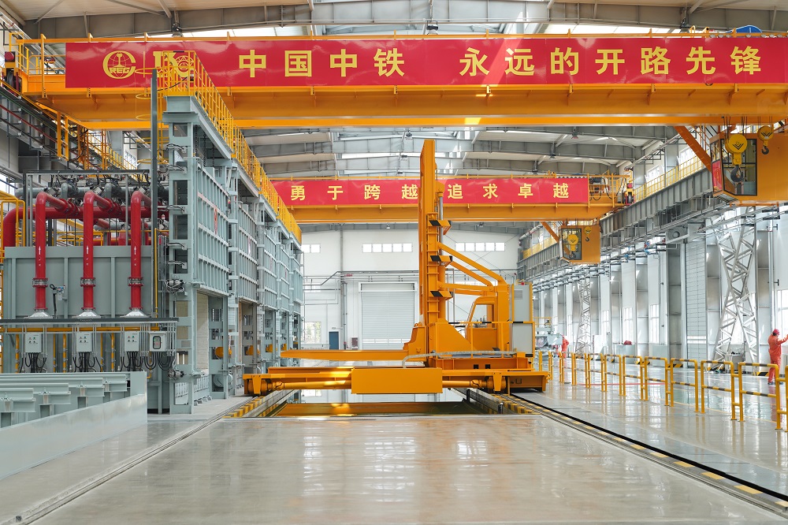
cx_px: 394
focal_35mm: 70
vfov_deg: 19.4
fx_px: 1532
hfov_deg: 28.9
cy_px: 262
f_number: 5
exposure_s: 1/125
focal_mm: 70
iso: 400
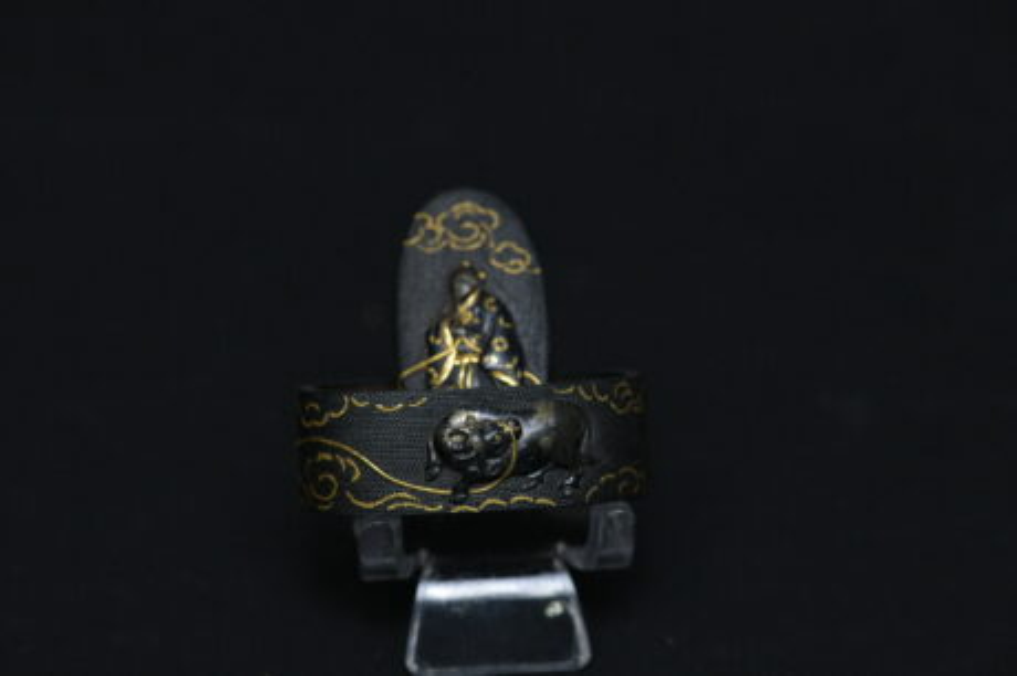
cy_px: 338
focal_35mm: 105
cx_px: 508
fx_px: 2964
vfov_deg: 13.0
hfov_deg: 19.5
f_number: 10
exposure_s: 1/125
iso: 4500
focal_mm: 105
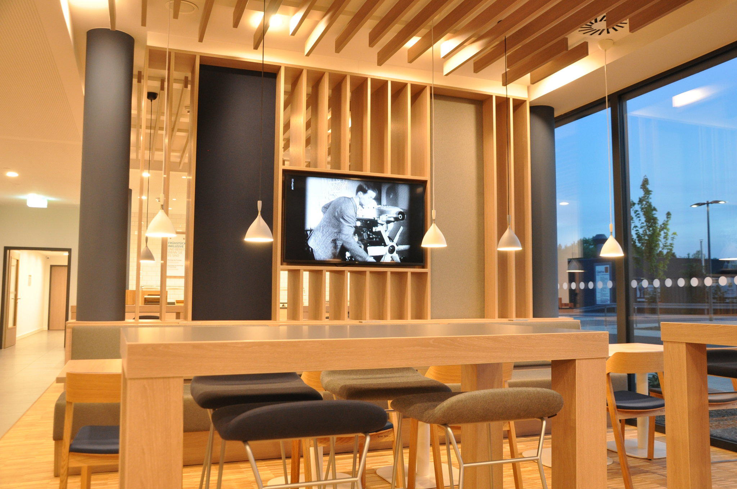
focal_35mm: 32
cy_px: 244
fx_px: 644
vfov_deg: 41.6
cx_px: 368
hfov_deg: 59.6
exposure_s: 1/20
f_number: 5.6
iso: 800
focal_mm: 21
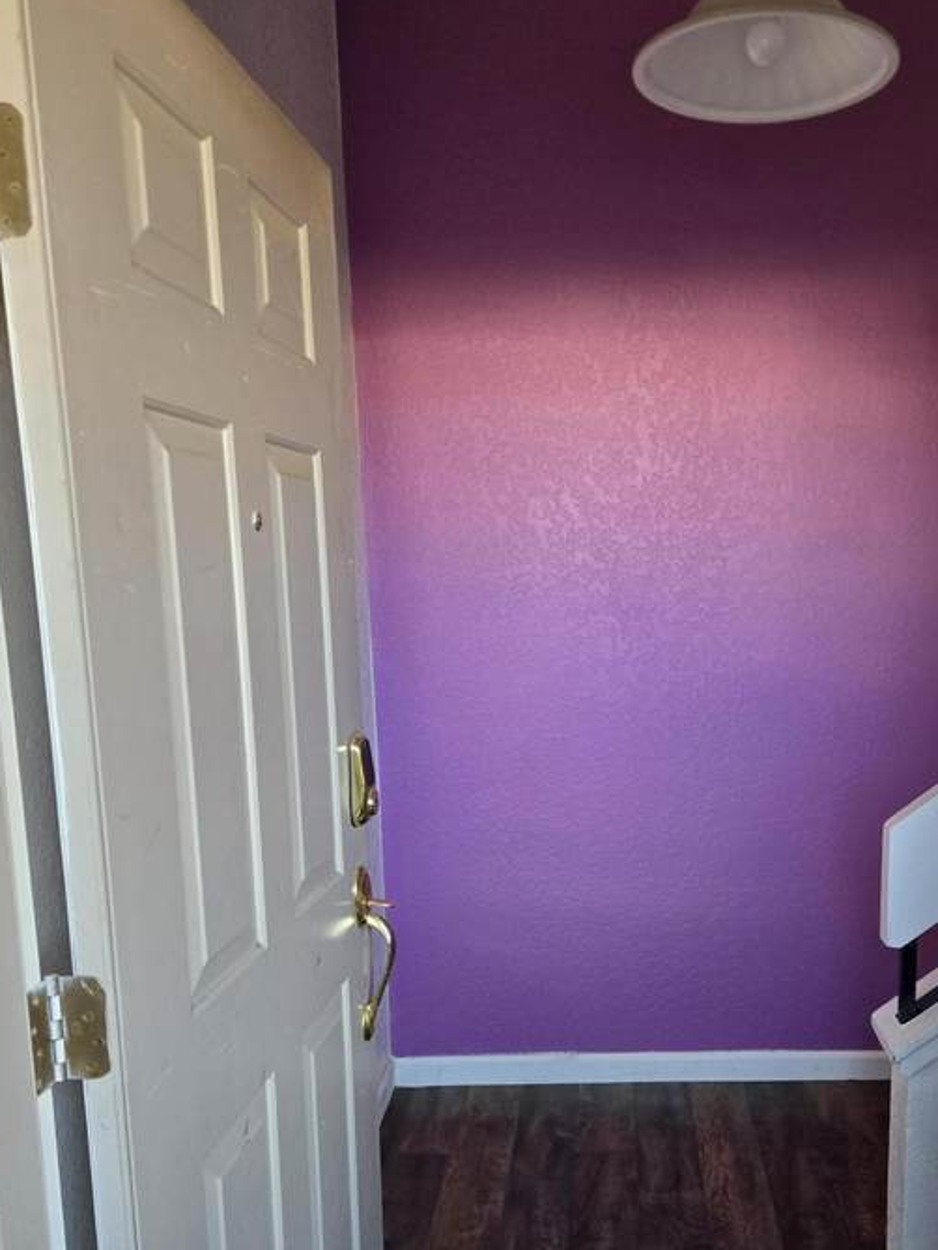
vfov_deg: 54.7
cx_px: 624
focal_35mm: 33
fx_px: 1192
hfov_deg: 42.4
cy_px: 787
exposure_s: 1/180
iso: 160
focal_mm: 5.4
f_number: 1.8
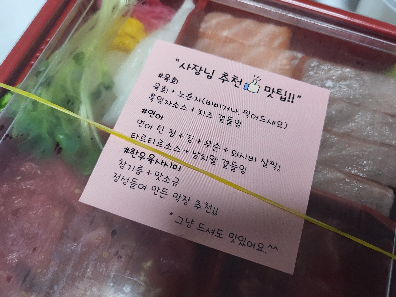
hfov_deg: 67.3
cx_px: 198
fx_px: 297
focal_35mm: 26
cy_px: 148
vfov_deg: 53.1
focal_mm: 4.25
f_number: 1.8
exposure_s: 1/120
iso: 250
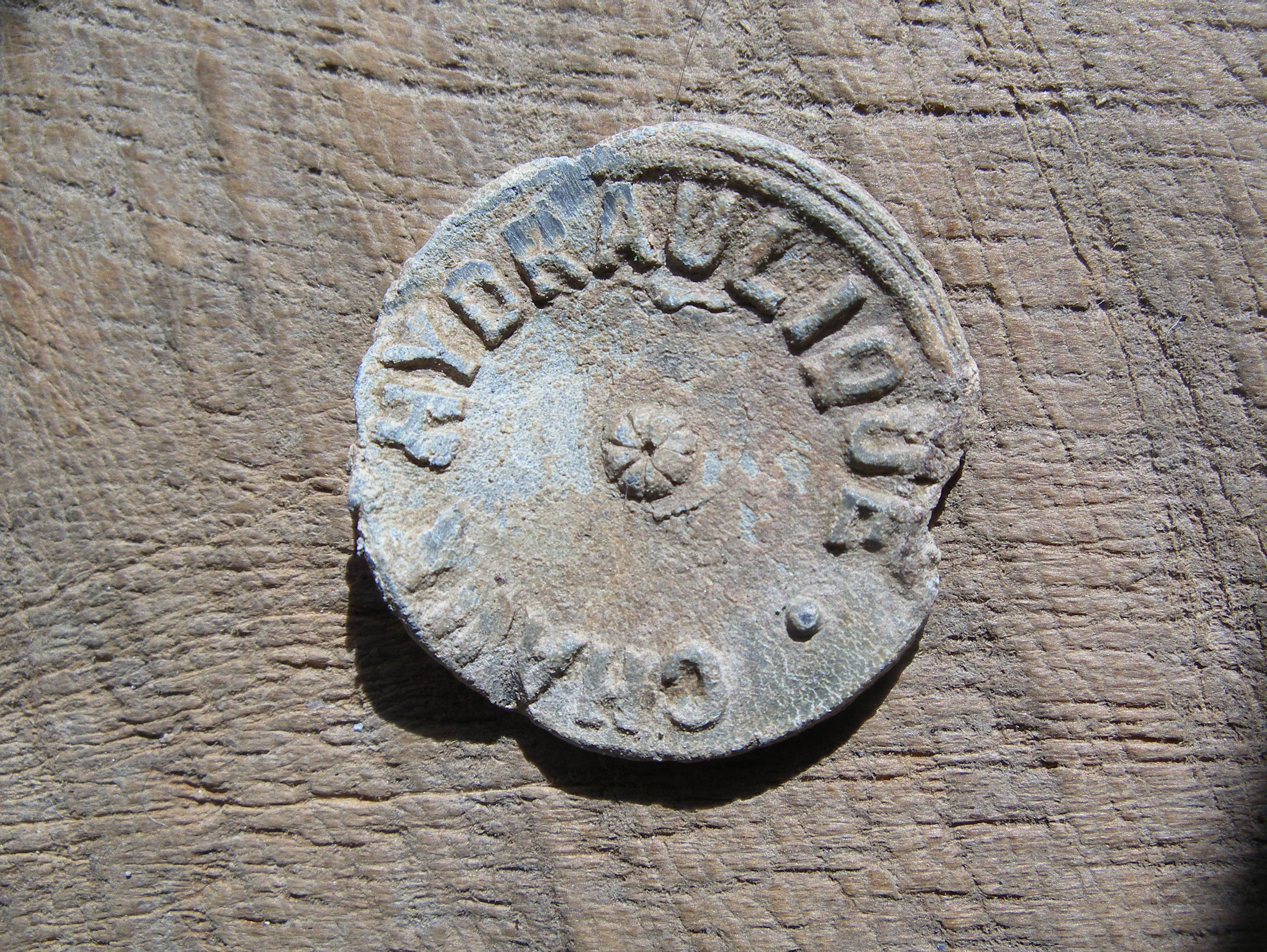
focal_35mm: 37
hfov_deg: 50.1
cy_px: 476
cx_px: 634
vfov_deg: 38.7
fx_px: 1355
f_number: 5
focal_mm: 7.8
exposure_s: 1/250
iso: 80
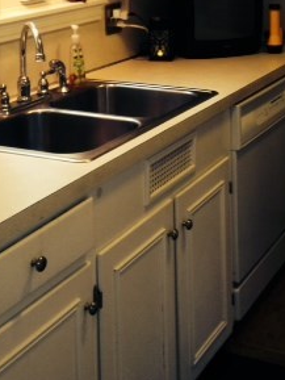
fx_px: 801
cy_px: 28
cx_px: 175
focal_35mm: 73
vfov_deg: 25.7
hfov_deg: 20.1
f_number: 2.4
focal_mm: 4.12
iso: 80
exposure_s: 1/20
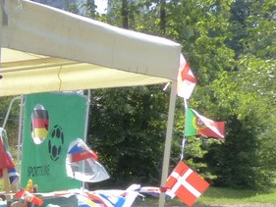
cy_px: 245
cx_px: -274
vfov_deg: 12.7
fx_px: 909
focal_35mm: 114
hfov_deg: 14.4
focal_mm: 4.5
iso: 160
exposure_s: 1/400
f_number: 4
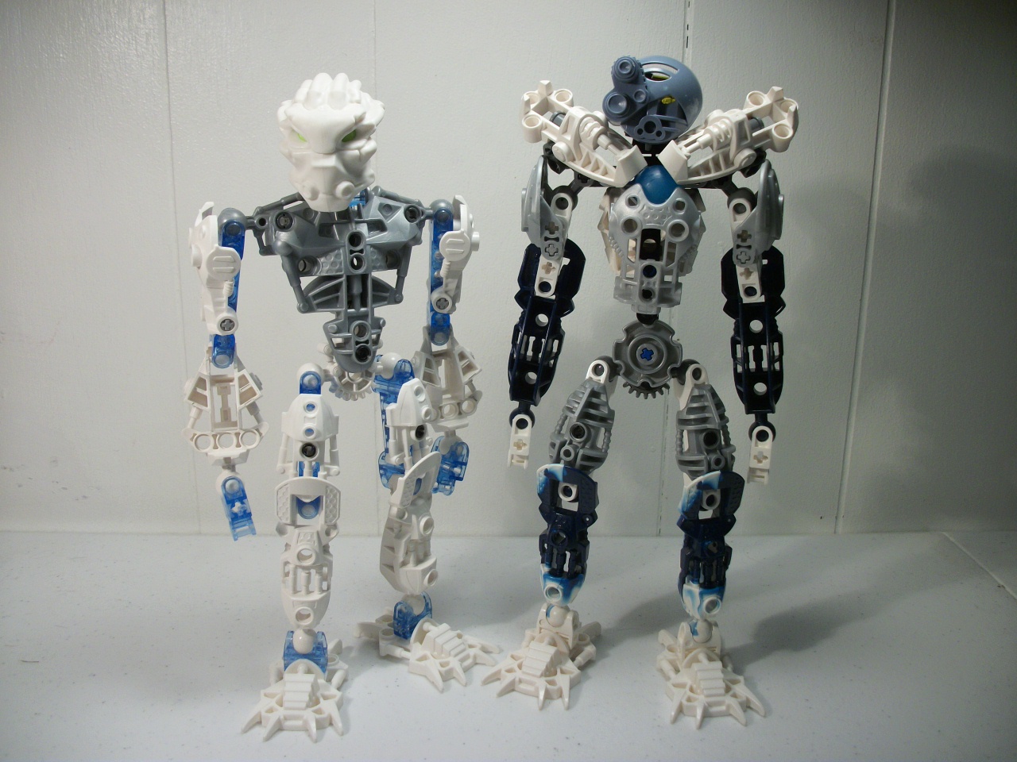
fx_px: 940
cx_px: 508
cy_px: 381
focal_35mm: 32
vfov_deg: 44.2
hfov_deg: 56.8
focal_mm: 5.7
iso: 80
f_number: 2.9
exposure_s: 1/50
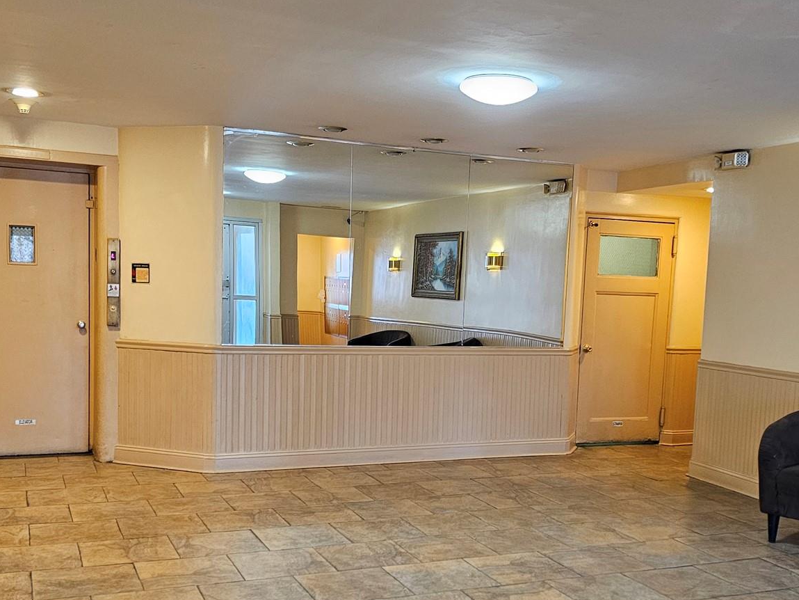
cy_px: 377
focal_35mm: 41
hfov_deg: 45.6
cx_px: 465
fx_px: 946
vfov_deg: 34.9
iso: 640
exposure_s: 1/60
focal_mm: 6.3
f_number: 1.7
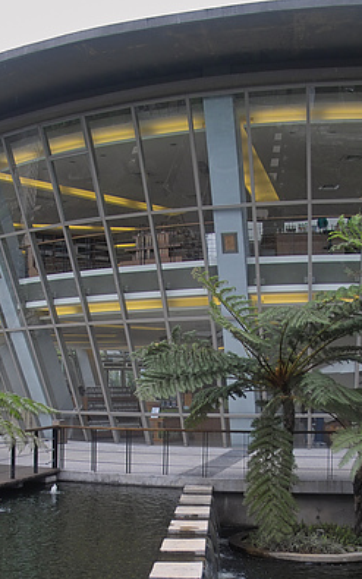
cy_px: 314
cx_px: 101
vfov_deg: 41.8
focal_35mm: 48
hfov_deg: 26.6
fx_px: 757
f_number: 4.5
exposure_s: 1/125
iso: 100
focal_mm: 18
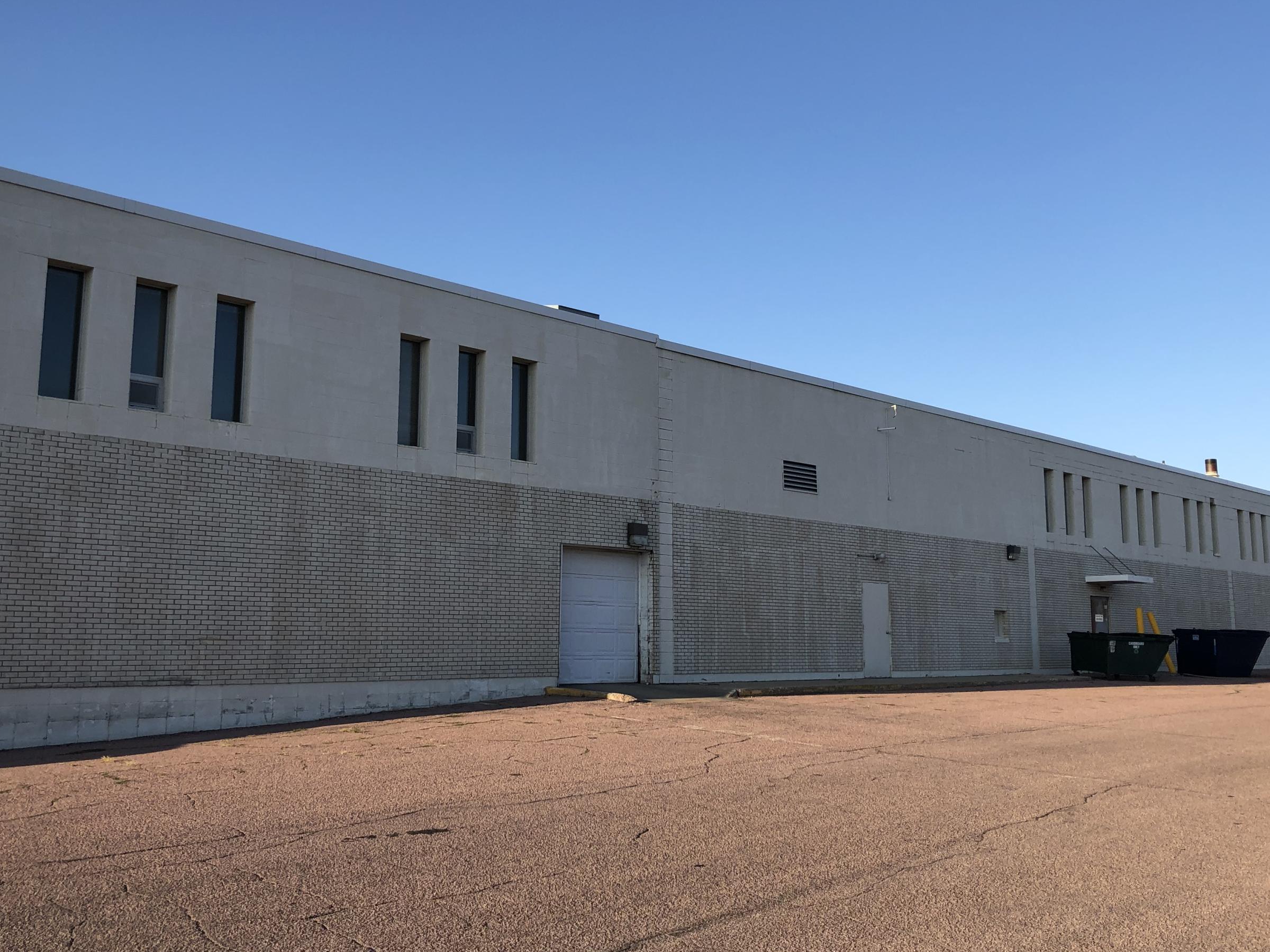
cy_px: 442
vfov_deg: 40.7
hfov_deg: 52.5
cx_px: 574
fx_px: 1284
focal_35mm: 35
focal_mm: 3.99
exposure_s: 1/1043
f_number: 1.8
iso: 20
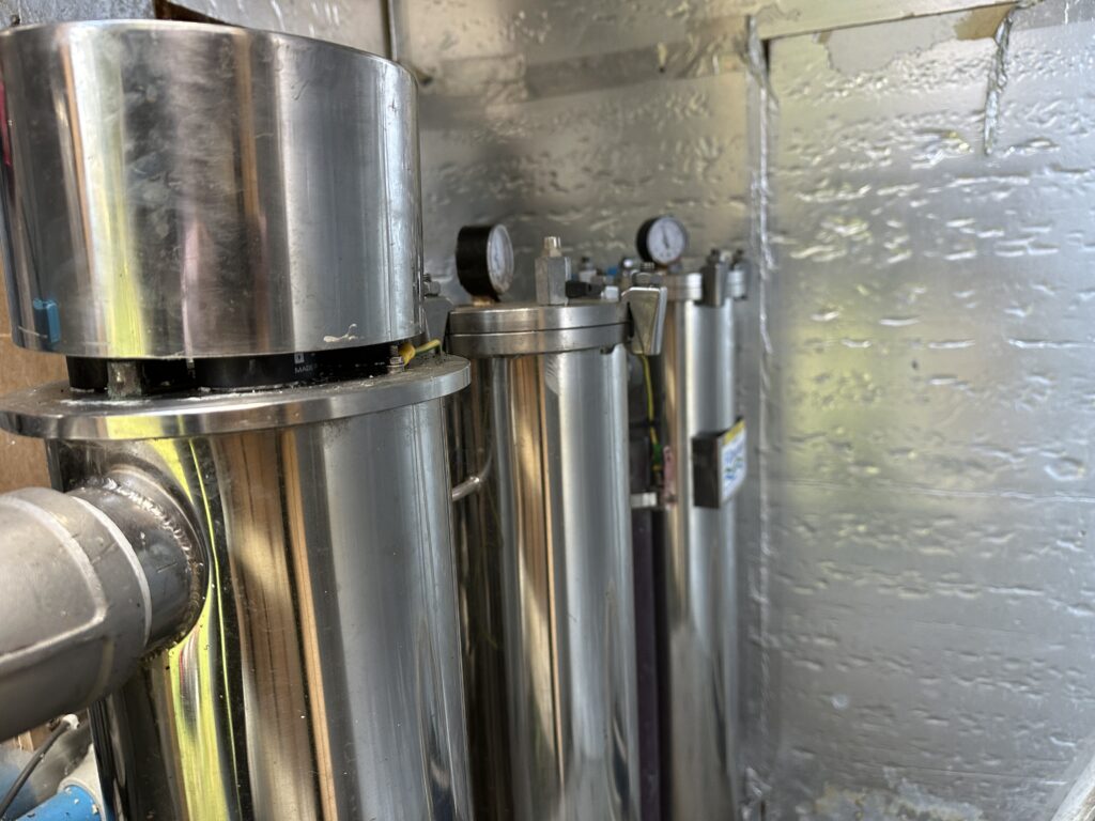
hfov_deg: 71.6
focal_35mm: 24
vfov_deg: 56.8
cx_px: 548
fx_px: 759
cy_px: 410
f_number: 1.78
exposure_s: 1/121
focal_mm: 6.86
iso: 250
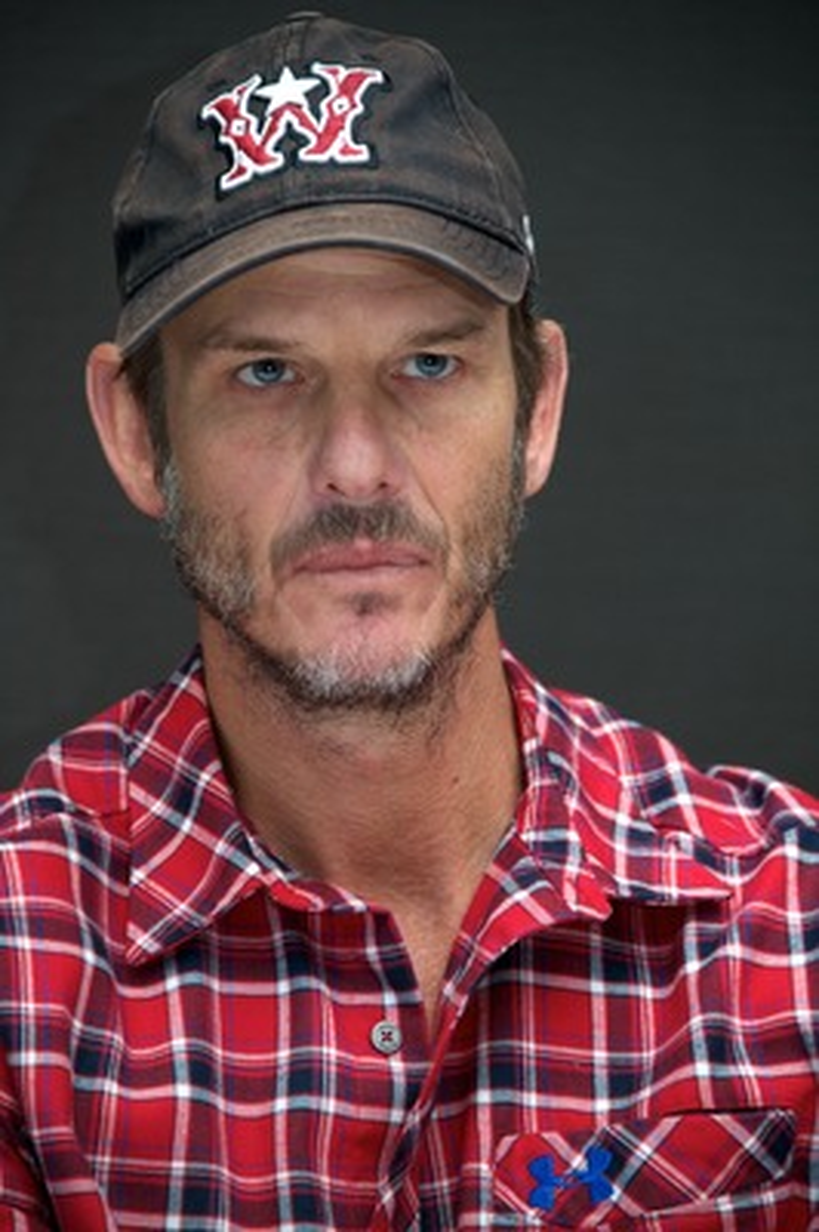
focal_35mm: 250
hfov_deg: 5.5
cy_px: 616
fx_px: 8545
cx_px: 410
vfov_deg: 8.2
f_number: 5.6
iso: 800
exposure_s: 1/60
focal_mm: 250
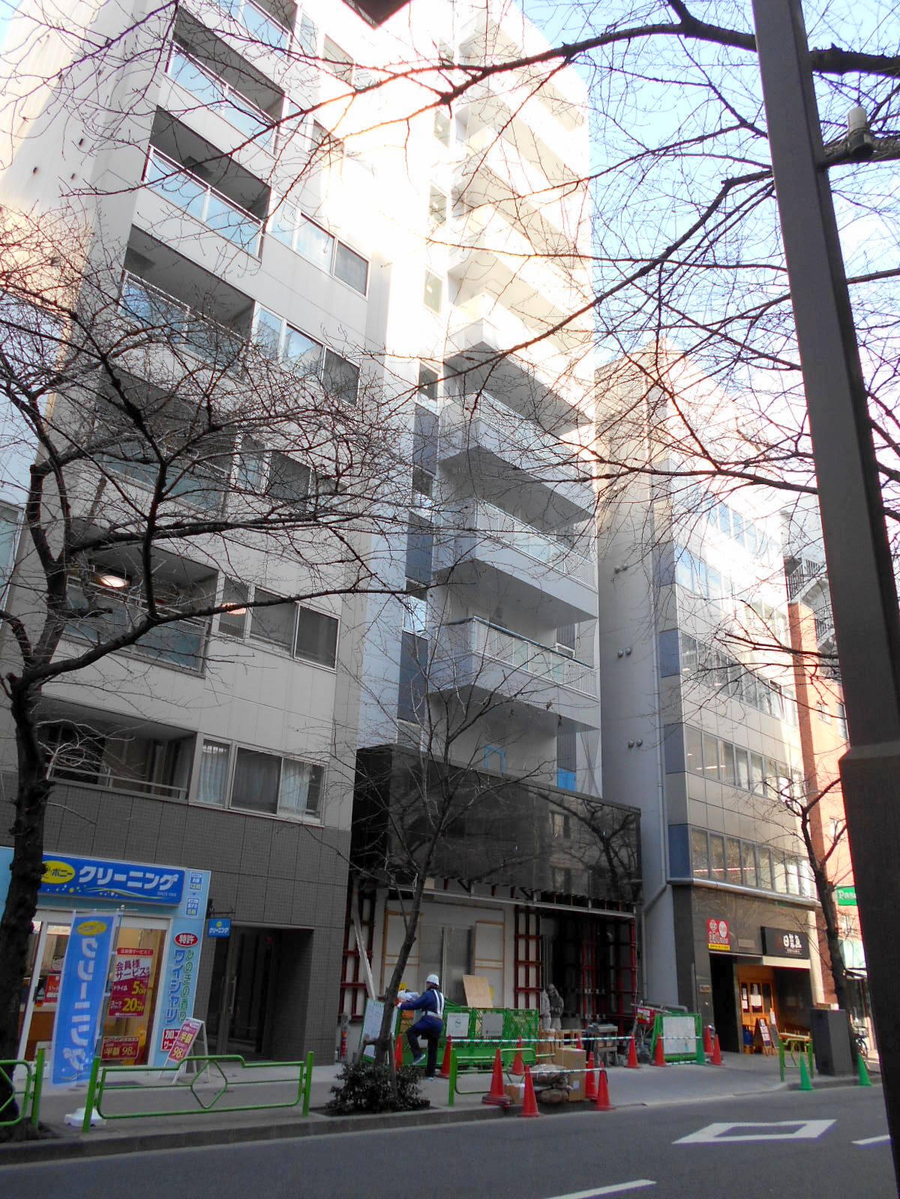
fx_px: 901
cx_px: 450
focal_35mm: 26
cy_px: 600
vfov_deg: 67.3
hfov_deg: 53.1
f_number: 3.2
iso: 80
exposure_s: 1/160
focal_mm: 4.6
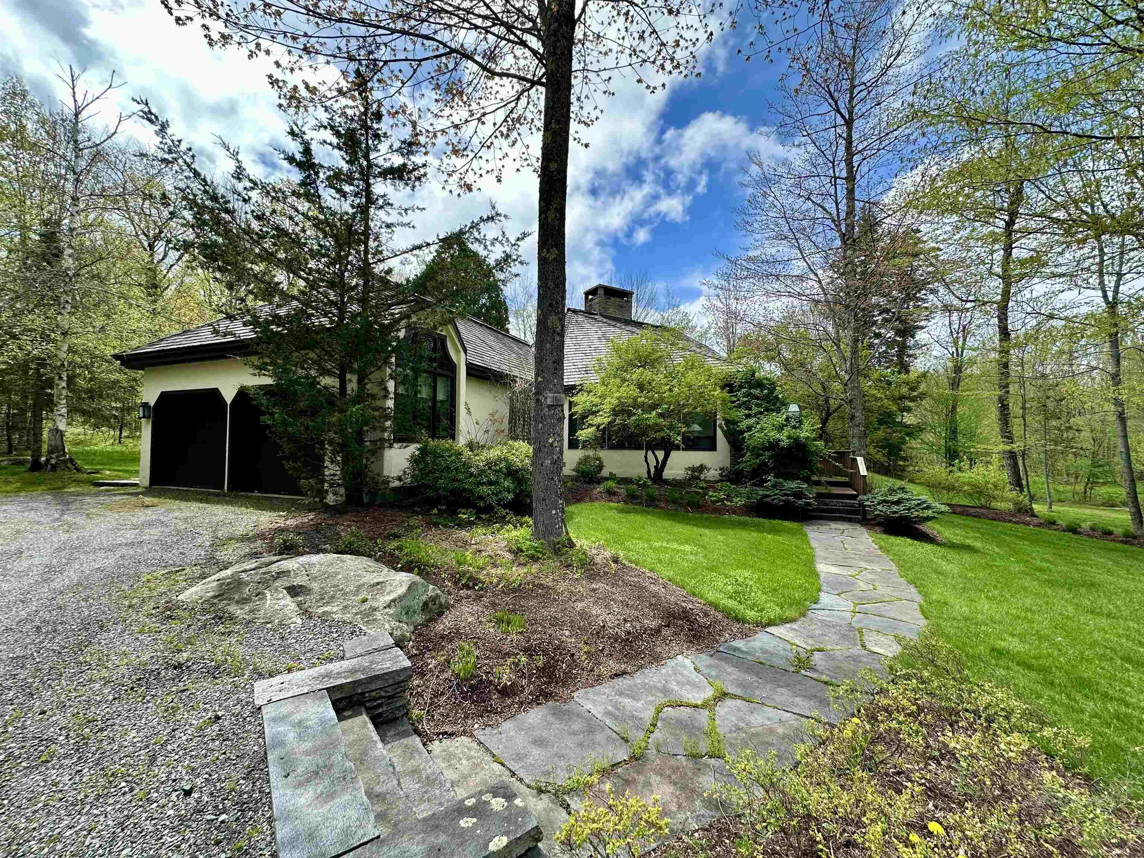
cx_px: 572
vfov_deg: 85.7
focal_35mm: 14
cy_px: 429
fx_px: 463
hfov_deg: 102.1
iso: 40
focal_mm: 2.22
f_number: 2.2
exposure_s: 1/673
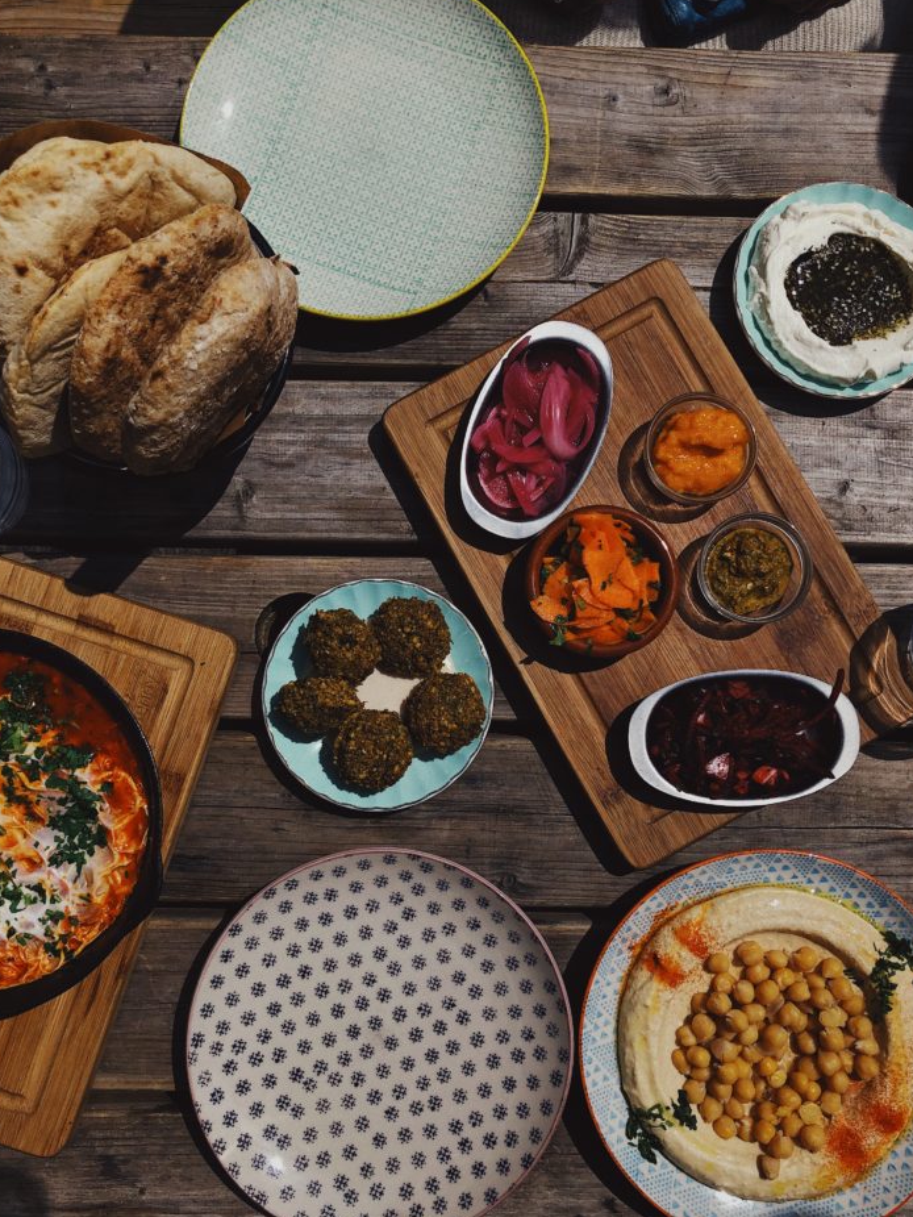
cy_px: 614
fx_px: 1090
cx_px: 464
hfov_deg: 45.4
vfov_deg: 58.3
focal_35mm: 31
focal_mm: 4
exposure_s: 1/8130
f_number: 1.8
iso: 25
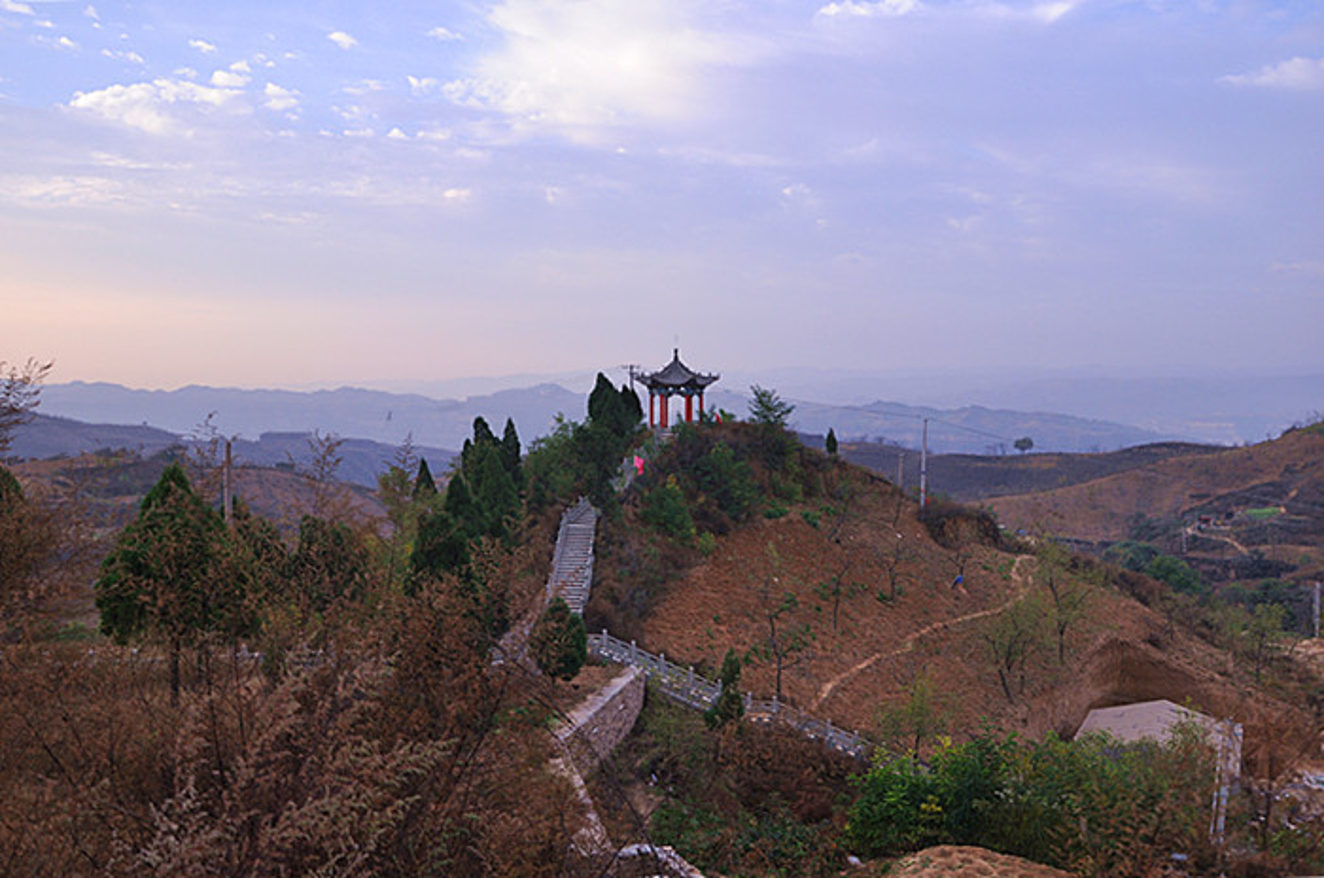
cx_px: 662
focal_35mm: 27
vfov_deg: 47.8
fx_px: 991
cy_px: 439
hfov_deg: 67.5
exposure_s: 1/125
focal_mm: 18
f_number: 5.6
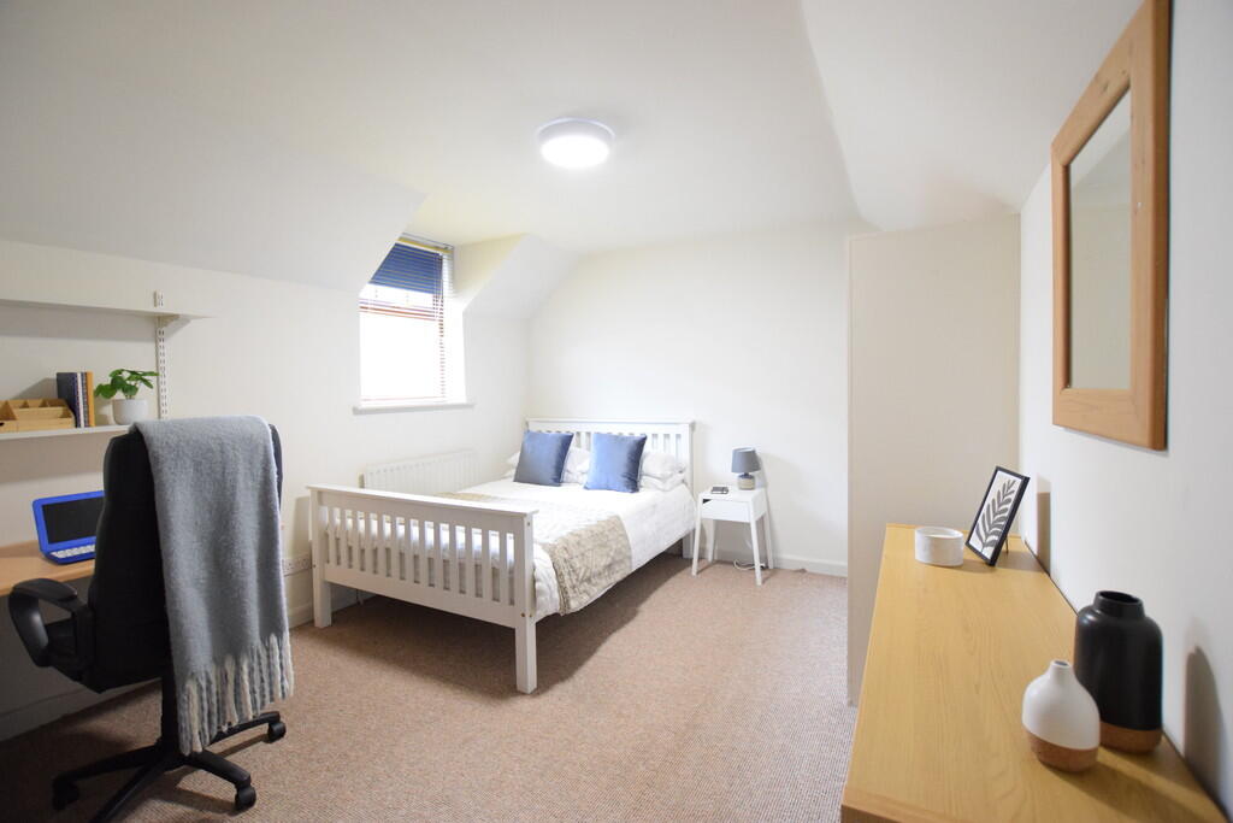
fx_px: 514
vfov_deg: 77.3
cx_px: 616
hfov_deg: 100.4
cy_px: 412
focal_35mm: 15
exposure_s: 1/60
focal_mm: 10
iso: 2200
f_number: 3.5
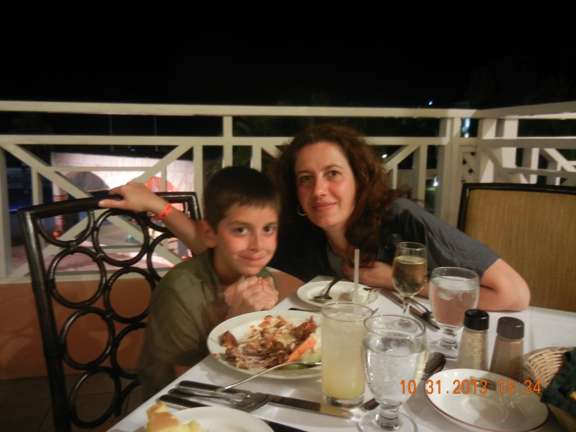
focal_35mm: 30
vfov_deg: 46.8
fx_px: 499
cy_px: 216
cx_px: 288
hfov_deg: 60.0
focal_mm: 5.4
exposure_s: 1
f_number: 3.5
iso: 400
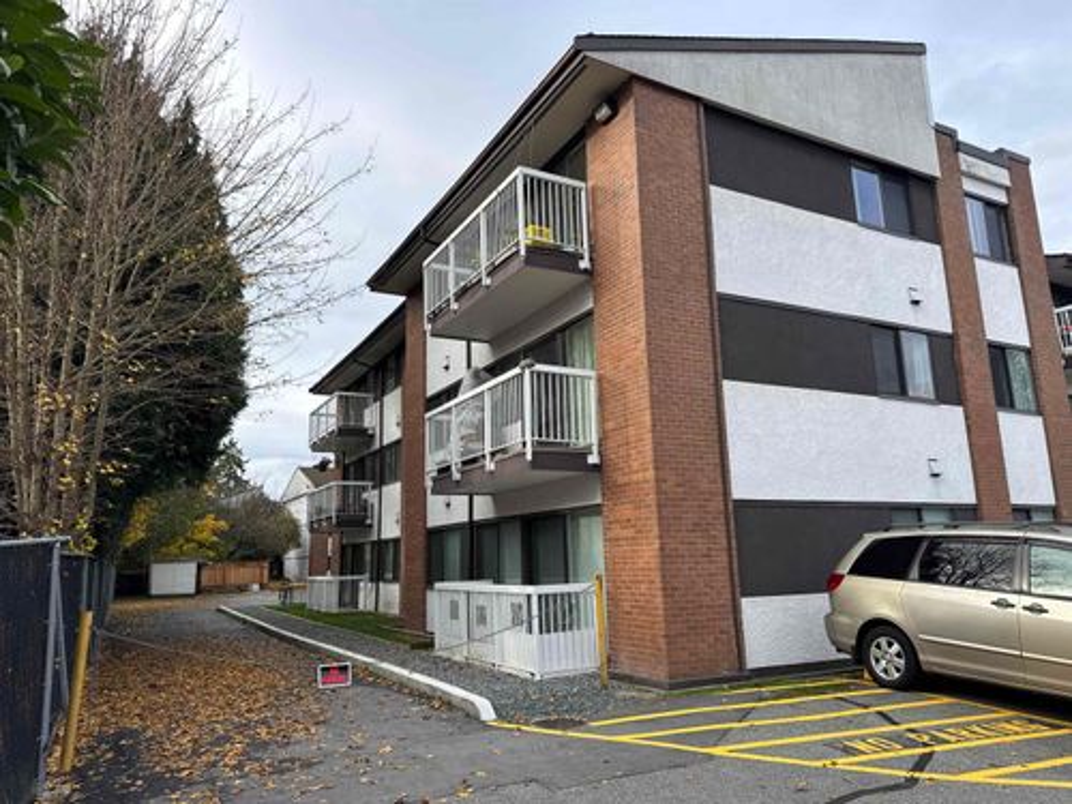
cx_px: 536
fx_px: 743
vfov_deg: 56.8
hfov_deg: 71.6
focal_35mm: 24
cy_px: 402
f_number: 1.78
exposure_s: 1/1524
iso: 80
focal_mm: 6.76
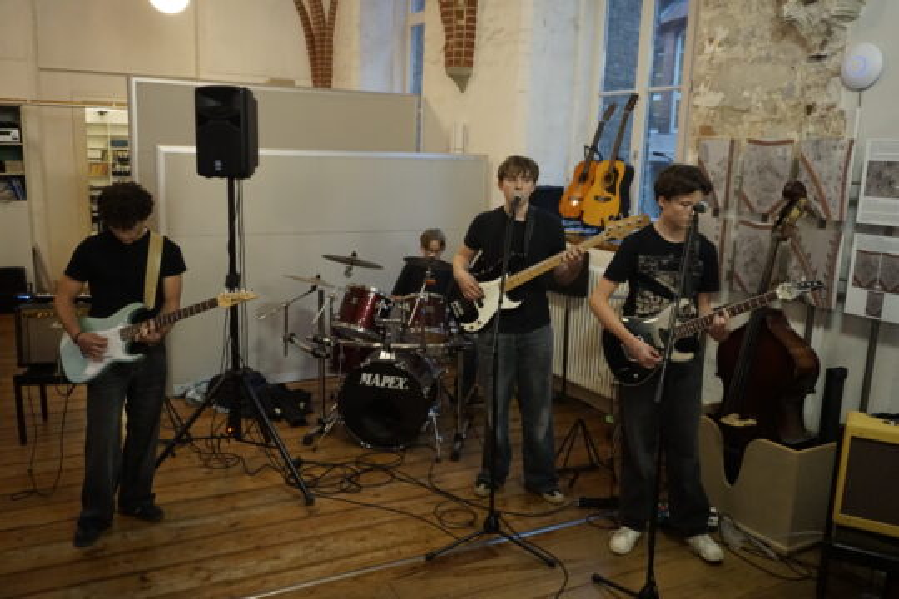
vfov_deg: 43.6
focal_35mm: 30
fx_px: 749
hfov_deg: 61.9
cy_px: 300
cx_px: 450
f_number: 4
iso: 3200
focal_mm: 20
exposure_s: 1/40
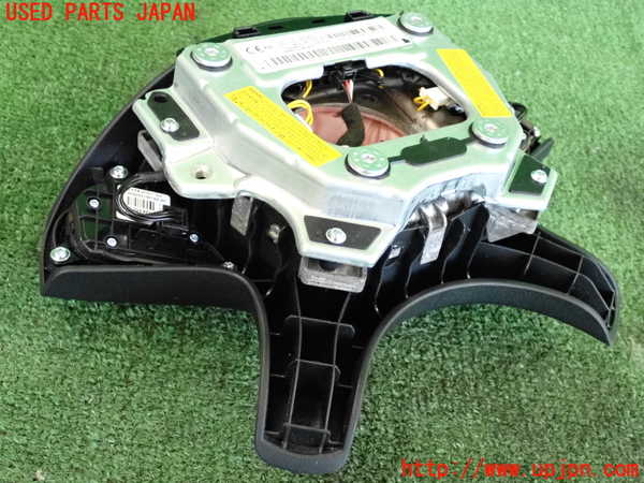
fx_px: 874
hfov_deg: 40.4
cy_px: 242
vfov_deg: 30.9
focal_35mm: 47
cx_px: 322
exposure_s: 1/125
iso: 2000
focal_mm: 8.4
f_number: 3.1
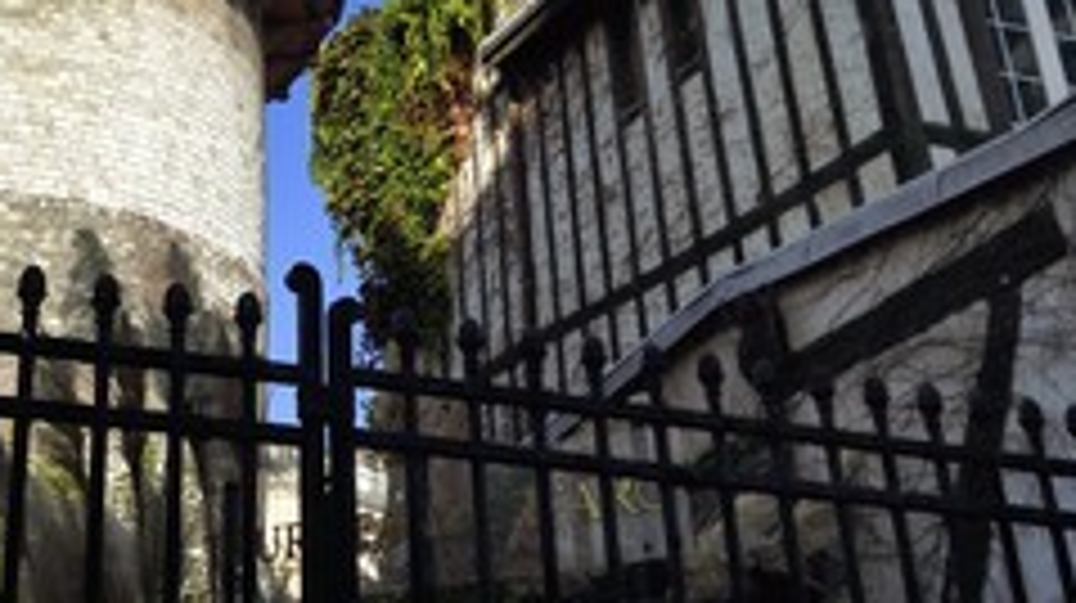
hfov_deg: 34.9
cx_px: 311
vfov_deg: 19.8
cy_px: 14
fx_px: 1682
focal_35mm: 59
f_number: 13
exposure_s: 1/250
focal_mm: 32
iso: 200
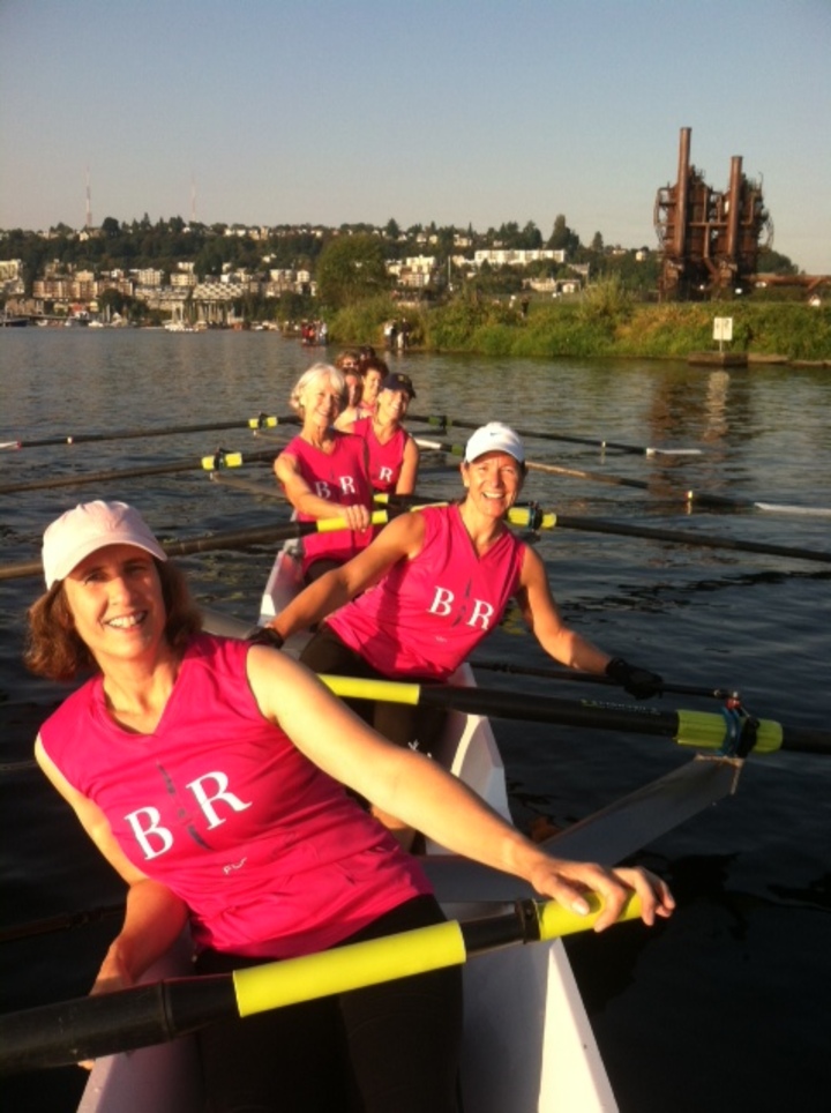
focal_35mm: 35
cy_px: 556
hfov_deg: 40.6
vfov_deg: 52.7
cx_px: 416
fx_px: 1123
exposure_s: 1/669
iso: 80
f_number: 2.8
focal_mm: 3.85
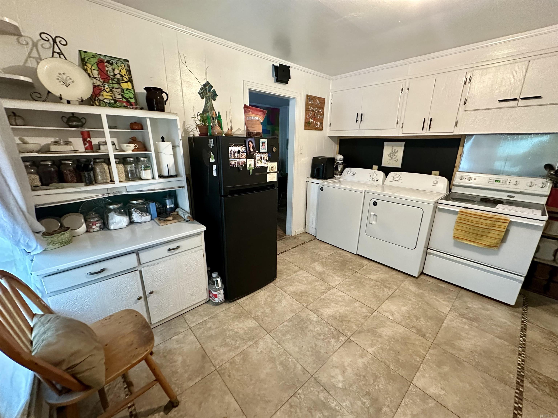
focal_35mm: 14
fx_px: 226
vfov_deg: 85.7
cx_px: 279
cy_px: 209
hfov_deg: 102.1
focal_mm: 2.22
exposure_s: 1/60
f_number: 2.2
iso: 640
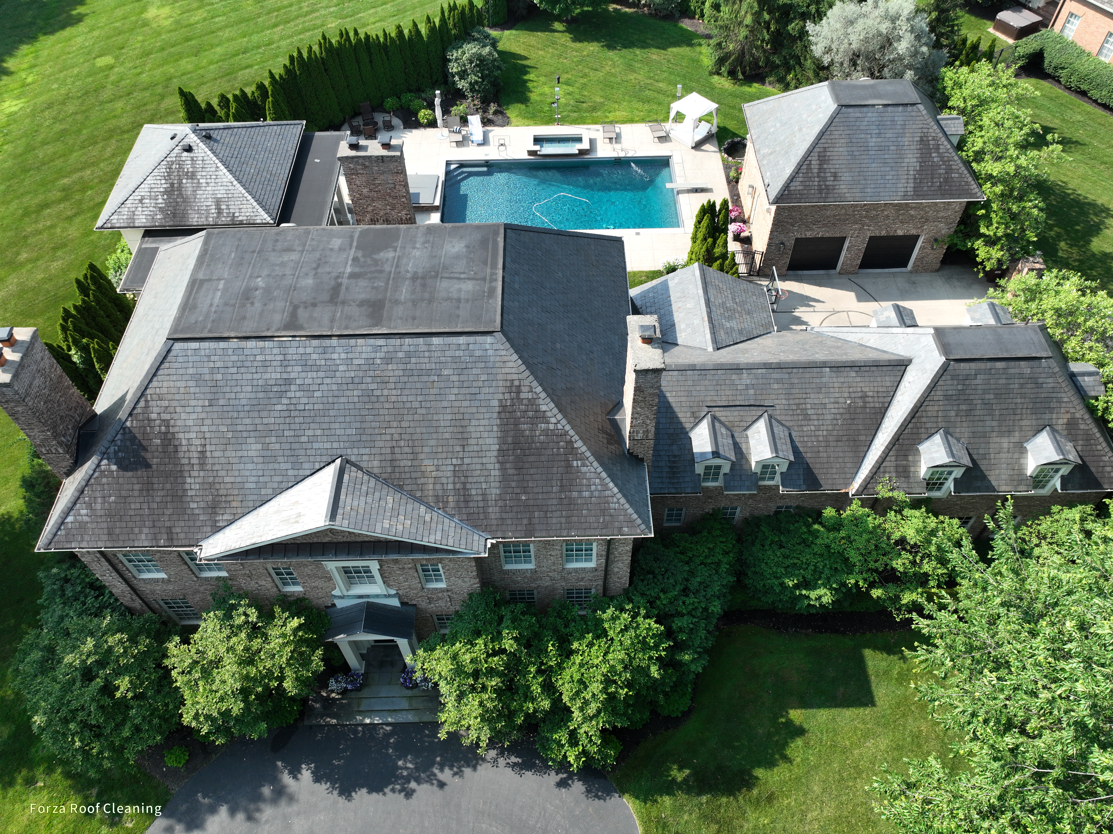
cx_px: 556
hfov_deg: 71.6
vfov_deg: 56.8
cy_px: 417
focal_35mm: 24
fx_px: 771
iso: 100
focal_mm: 12.29
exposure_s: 1/800
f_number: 2.8
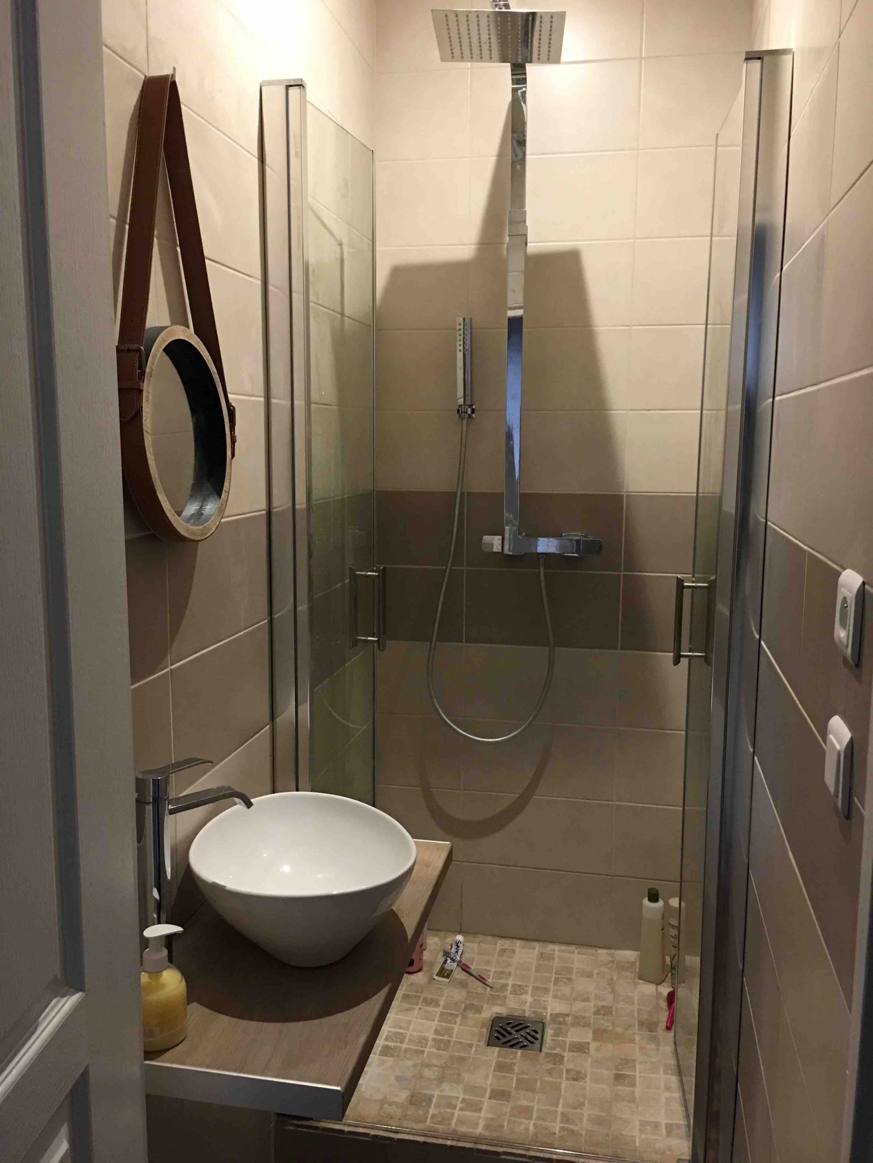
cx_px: 436
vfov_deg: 61.7
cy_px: 582
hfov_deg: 48.2
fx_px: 975
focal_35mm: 29
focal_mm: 4.15
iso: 80
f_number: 2.2
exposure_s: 1/10
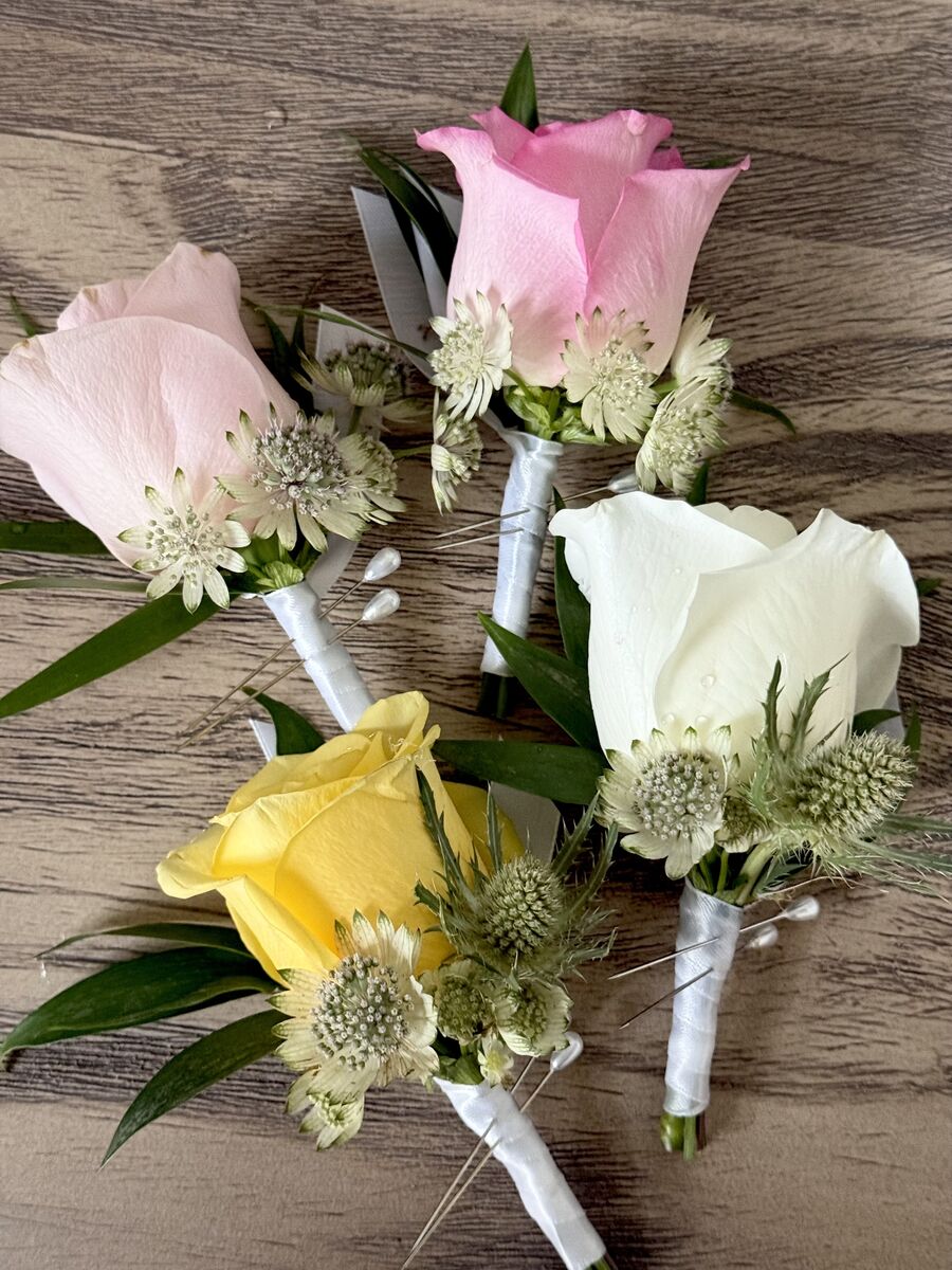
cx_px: 476
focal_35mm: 48
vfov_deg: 39.7
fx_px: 1760
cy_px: 635
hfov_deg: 30.3
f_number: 1.78
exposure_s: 1/40
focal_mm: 6.76
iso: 400
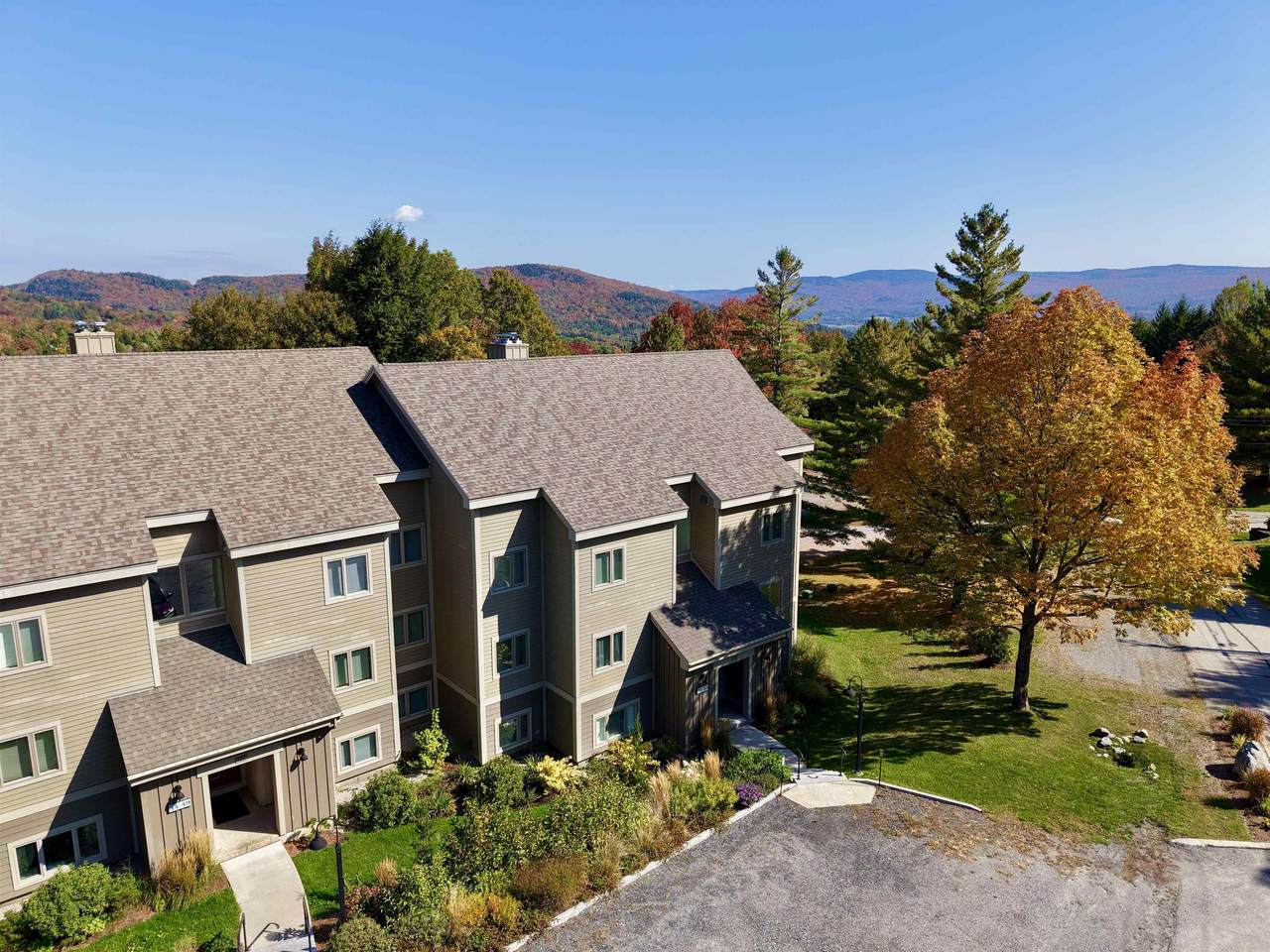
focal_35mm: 24
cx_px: 635
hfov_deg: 71.6
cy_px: 476
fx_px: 881
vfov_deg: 56.8
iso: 120
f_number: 1.8
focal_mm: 8.67
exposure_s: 1/90
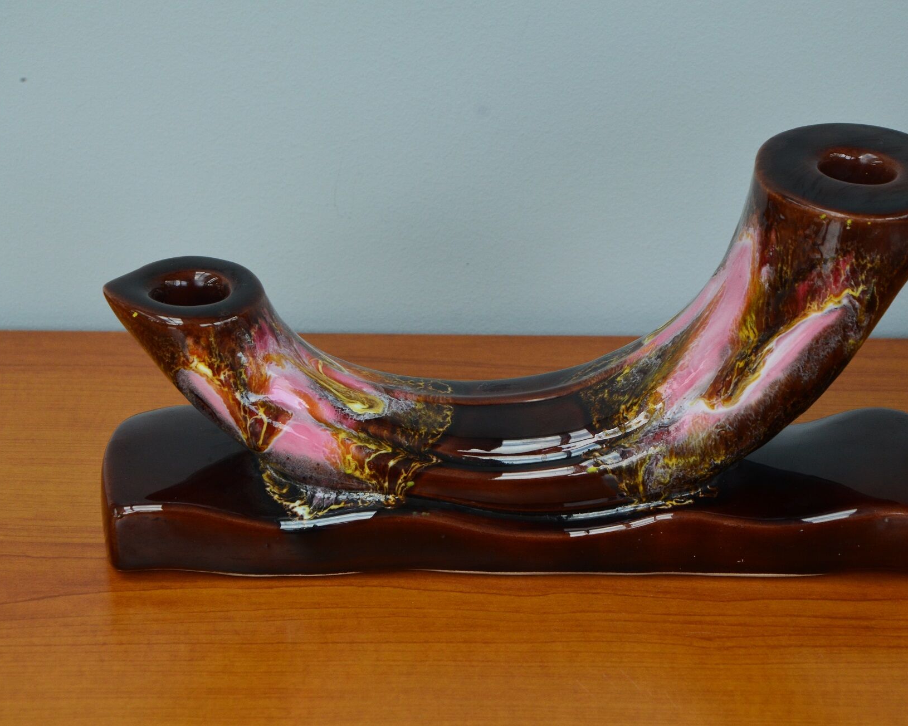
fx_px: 3198
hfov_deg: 16.1
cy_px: 363
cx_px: 541
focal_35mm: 119
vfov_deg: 13.0
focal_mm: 70
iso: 720
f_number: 9
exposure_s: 1/125
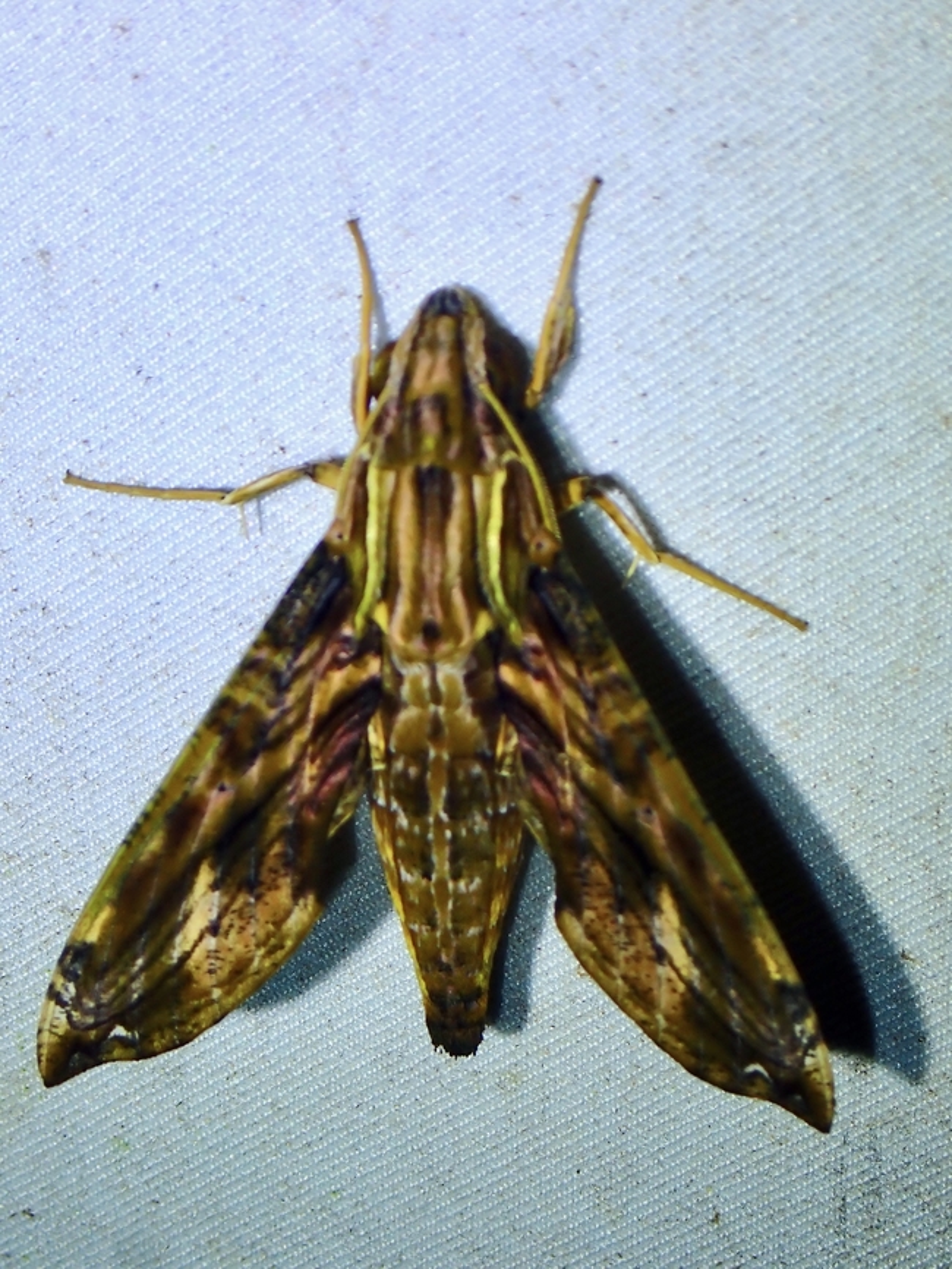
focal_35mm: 100
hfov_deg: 14.8
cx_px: 476
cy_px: 634
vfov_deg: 19.6
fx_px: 3665
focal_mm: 18
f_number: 6.3
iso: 100
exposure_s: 1/1000
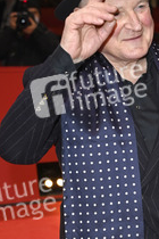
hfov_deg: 11.6
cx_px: 122
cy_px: 148
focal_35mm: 118
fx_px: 782
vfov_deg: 17.3
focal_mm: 62
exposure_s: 1/160
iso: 640
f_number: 5.6
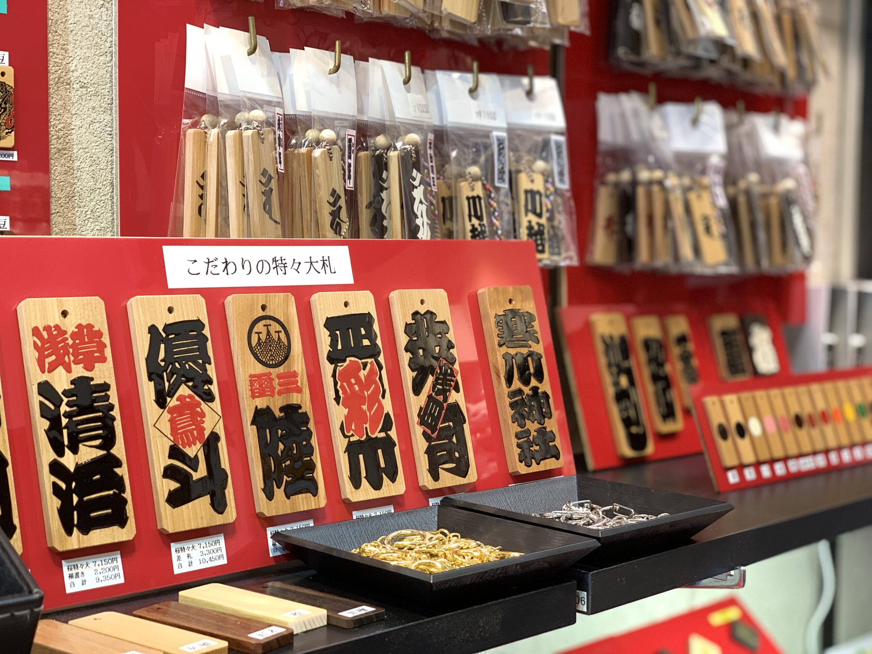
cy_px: 327
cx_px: 436
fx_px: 1310
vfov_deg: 28.0
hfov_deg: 36.8
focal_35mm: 52
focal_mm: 6
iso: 80
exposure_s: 1/50
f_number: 2.4
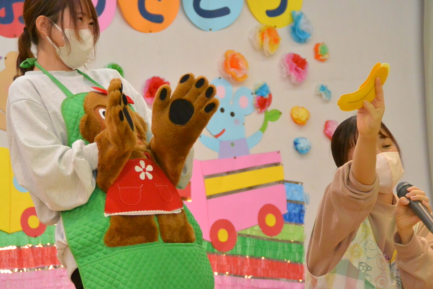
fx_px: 2429
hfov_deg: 10.2
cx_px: 216
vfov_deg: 6.8
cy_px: 144
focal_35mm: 202
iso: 1600
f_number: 5.6
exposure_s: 1/250
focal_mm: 75
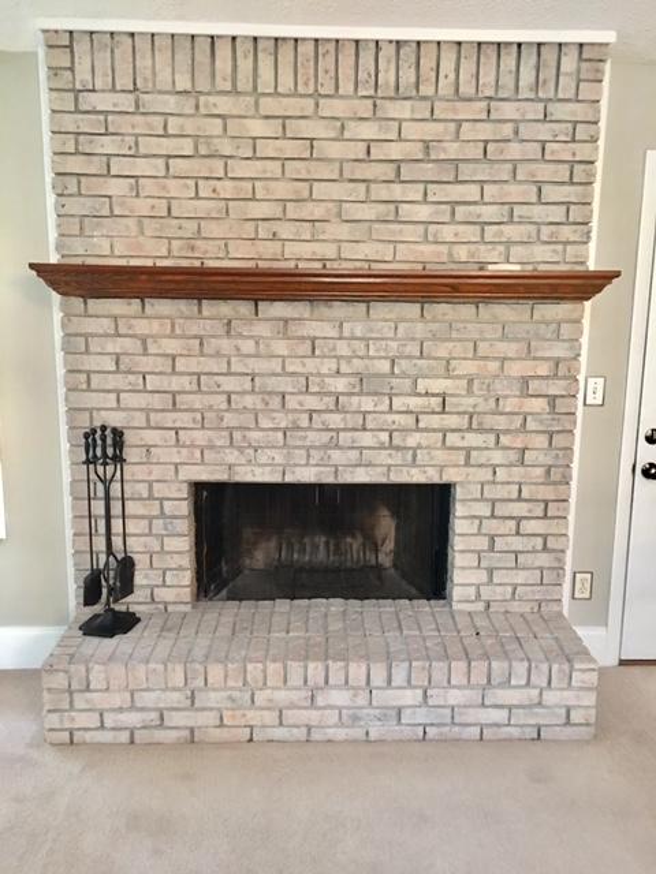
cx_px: 328
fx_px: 733
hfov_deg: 48.2
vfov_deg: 61.7
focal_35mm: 29
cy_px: 437
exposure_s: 1/8
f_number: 2.2
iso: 160
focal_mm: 4.15
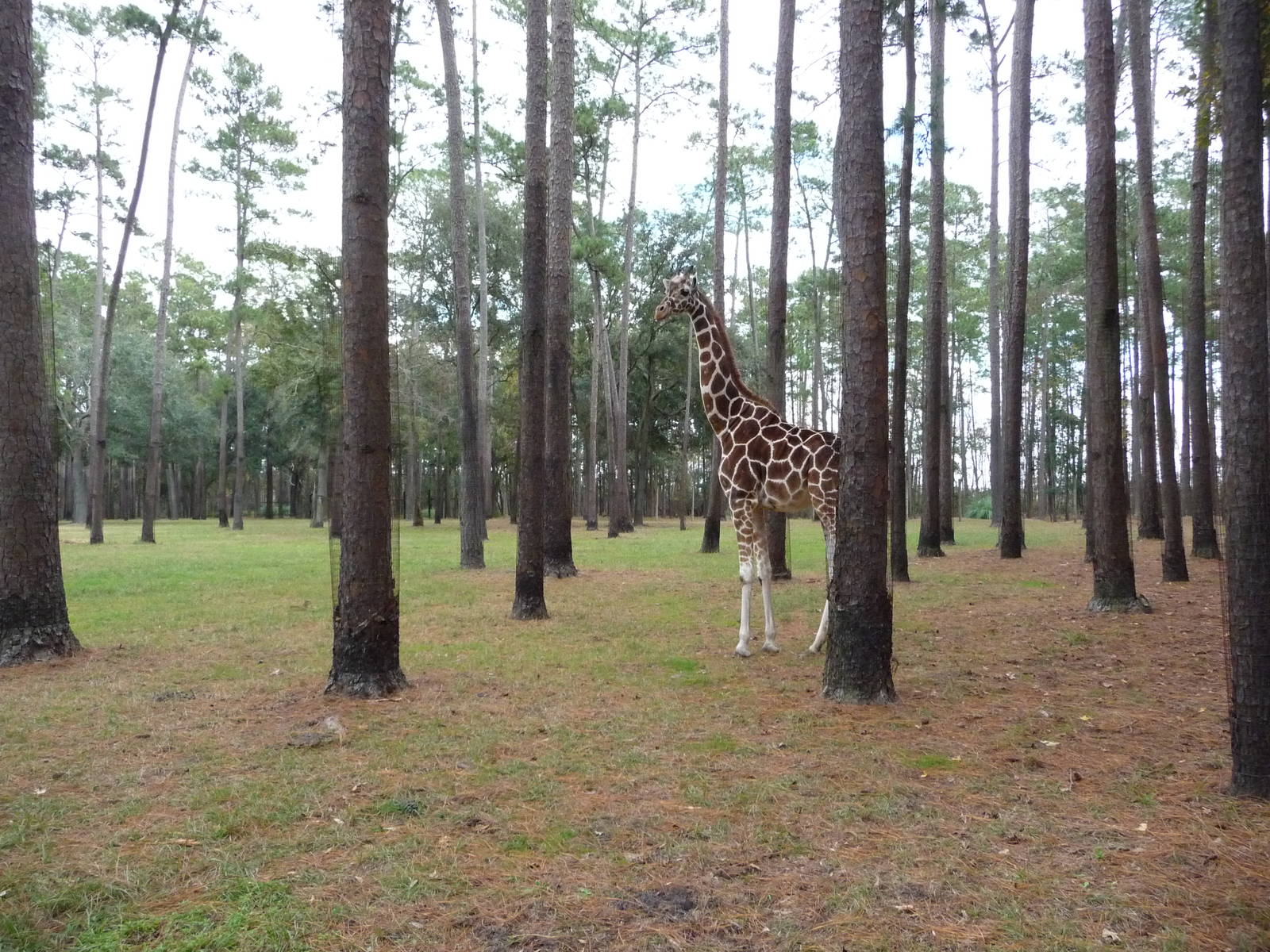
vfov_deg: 49.7
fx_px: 1027
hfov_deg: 63.4
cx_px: 635
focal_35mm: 28
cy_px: 476
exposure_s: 1/400
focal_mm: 4.7
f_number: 3.3
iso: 400
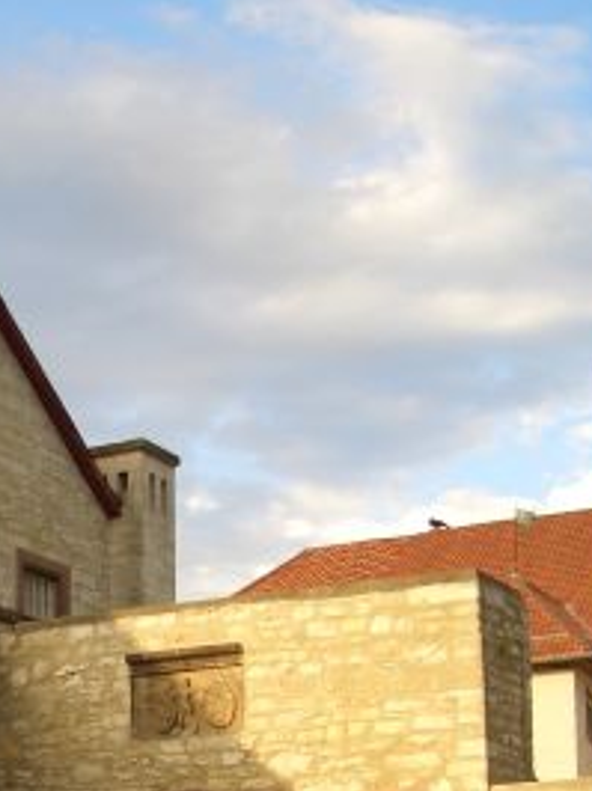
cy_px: 794
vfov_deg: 23.7
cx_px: 21
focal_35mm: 79
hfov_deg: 18.2
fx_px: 1804
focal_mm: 5.8
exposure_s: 1/250
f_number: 2.6
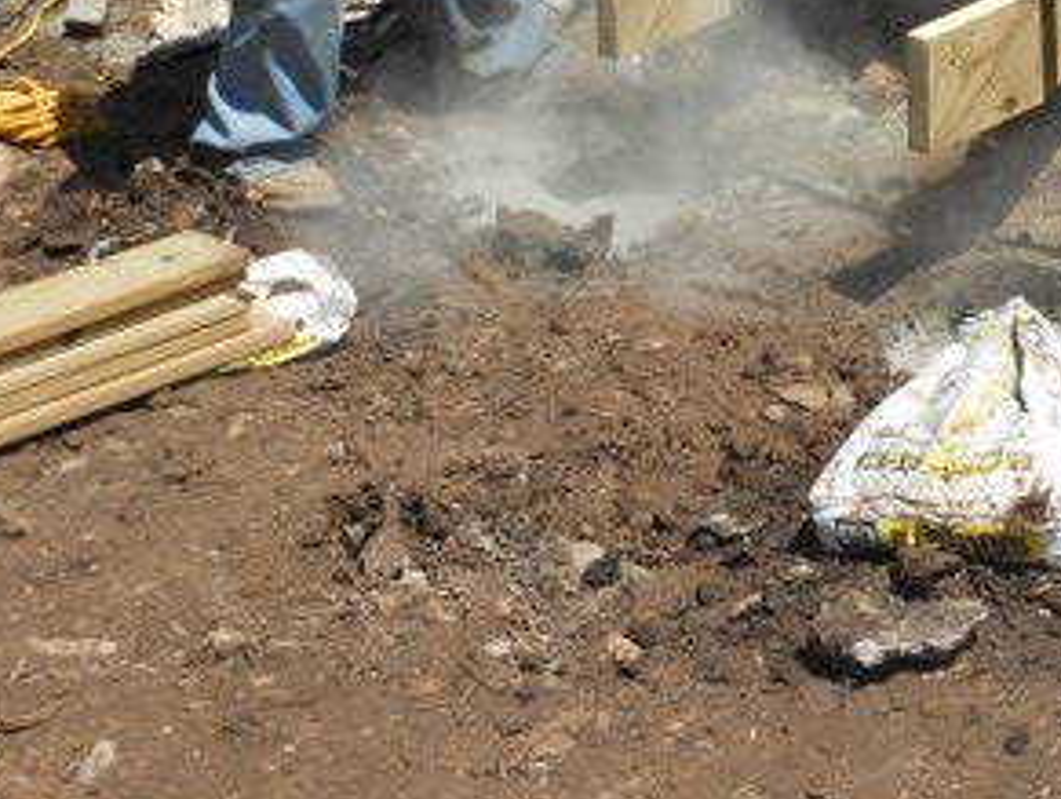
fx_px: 2609
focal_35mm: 85
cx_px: 981
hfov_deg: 22.4
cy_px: 126
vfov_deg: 17.2
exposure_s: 1/320
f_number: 4.6
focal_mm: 8.1
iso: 80
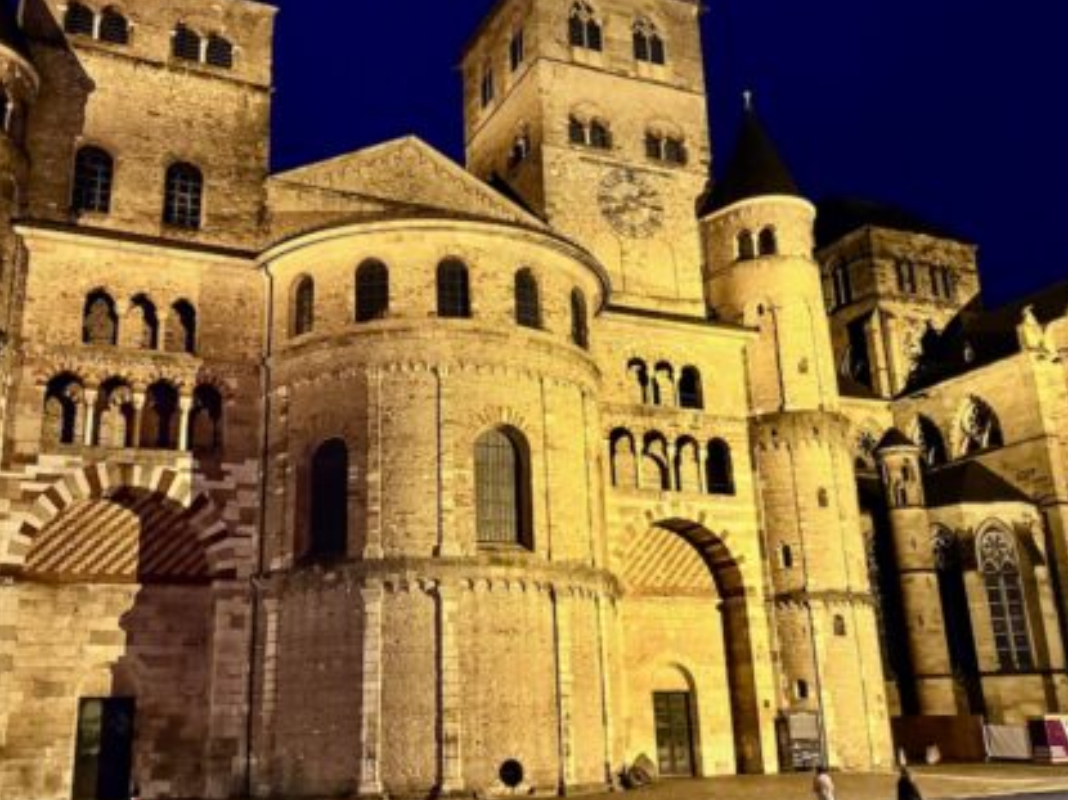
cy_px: 345
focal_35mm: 37
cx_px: 489
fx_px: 1141
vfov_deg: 38.6
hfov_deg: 50.1
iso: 1000
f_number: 1.78
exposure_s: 1/25
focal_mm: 6.76
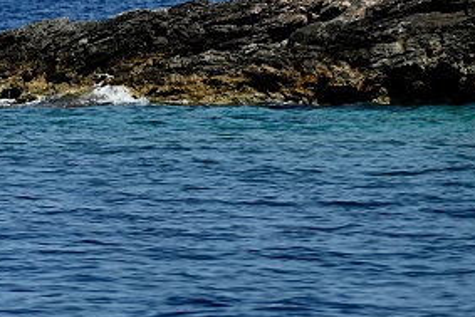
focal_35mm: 486
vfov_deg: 2.8
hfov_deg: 4.2
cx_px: -181
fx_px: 6415
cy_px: 74
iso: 125
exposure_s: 1/1000
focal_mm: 145
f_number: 5.6
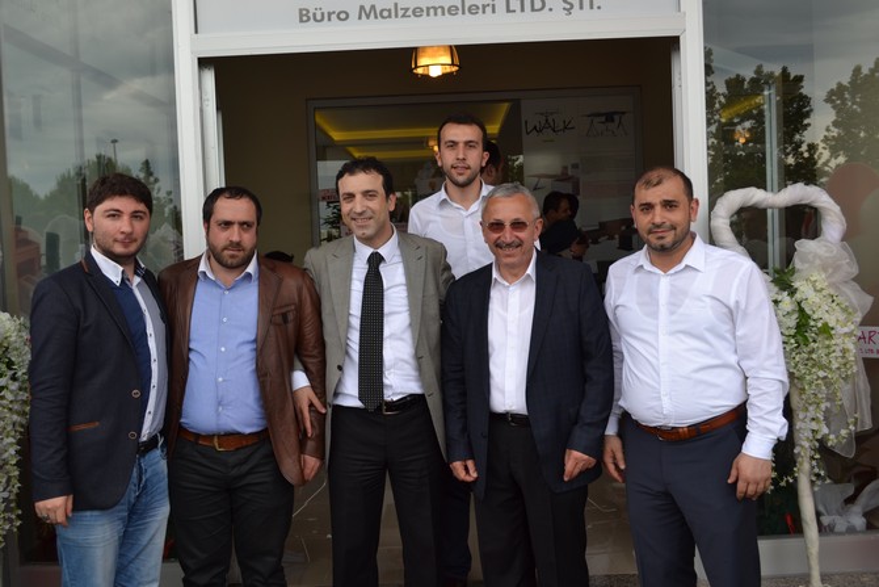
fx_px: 879
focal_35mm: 36
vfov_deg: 36.9
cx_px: 440
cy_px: 294
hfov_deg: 53.1
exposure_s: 1/125
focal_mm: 24
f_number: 5.6
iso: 100
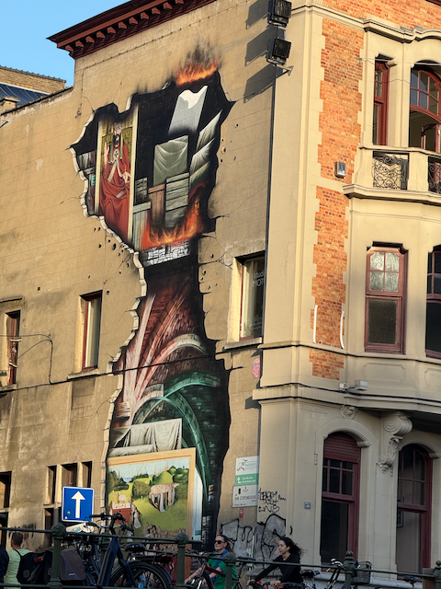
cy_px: 294
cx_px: 220
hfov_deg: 12.3
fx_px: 2038
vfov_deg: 16.4
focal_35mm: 120
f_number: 2.8
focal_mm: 15.66
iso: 50
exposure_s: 1/529
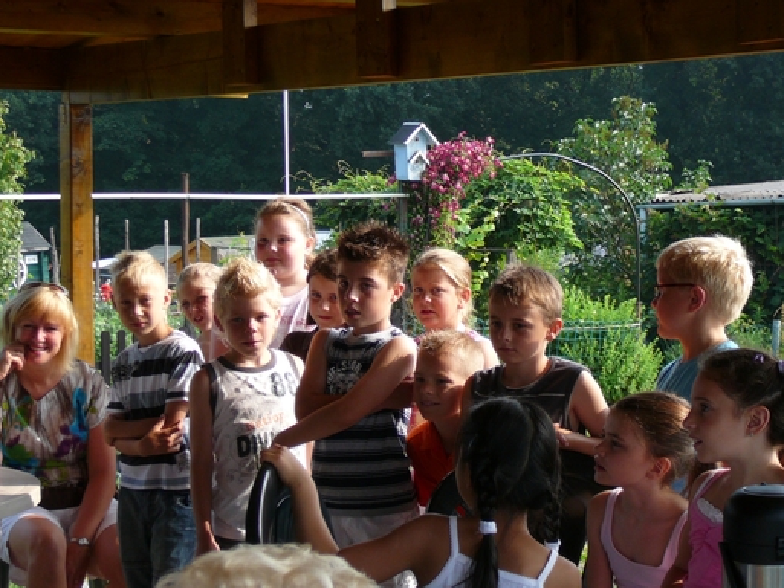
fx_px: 1722
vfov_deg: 19.4
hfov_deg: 25.6
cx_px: 431
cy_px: 264
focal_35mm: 76
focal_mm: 9.7
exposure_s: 1/250
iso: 80
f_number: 3.6
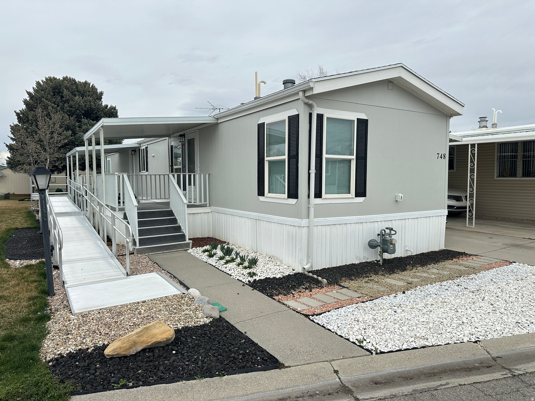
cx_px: 268
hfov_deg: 71.6
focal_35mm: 24
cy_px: 200
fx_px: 371
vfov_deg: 56.8
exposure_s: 1/2967
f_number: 1.78
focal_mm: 6.86
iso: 80
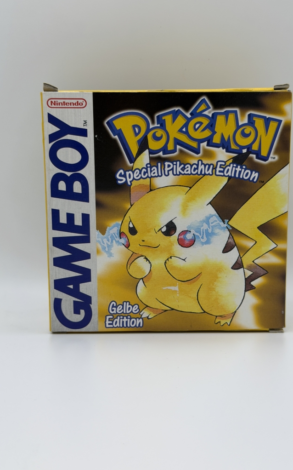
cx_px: 172
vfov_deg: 39.6
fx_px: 652
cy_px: 235
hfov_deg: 25.3
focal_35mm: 51
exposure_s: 1/277
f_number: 1.78
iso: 64
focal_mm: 6.76
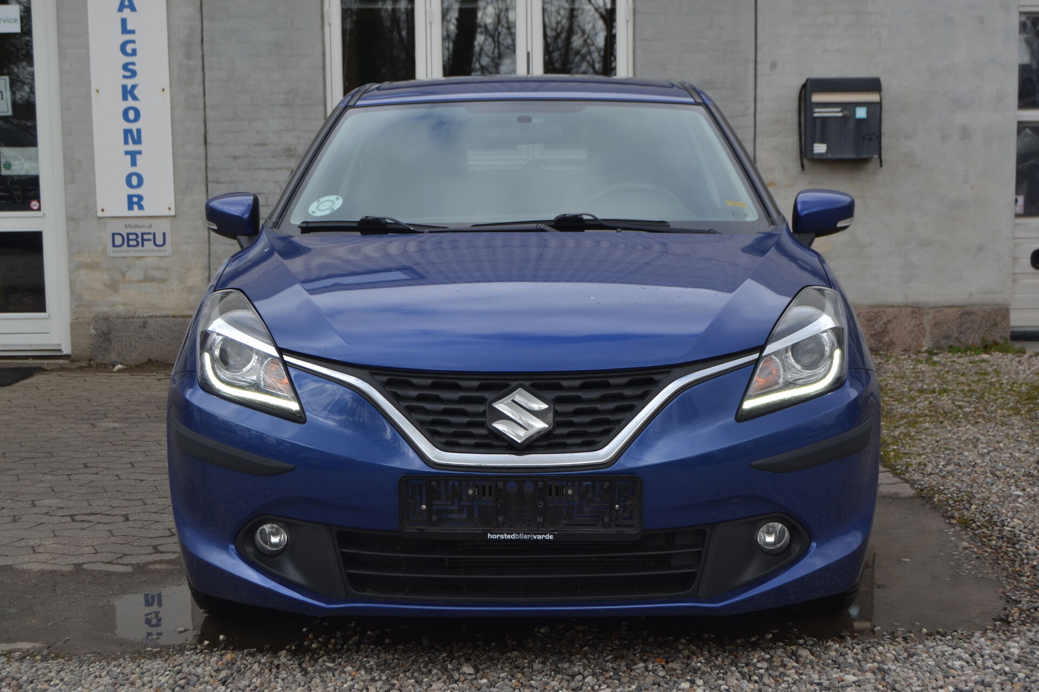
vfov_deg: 25.8
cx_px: 520
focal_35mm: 52
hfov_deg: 37.9
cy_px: 346
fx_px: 1515
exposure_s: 1/200
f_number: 7.1
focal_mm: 35
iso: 100
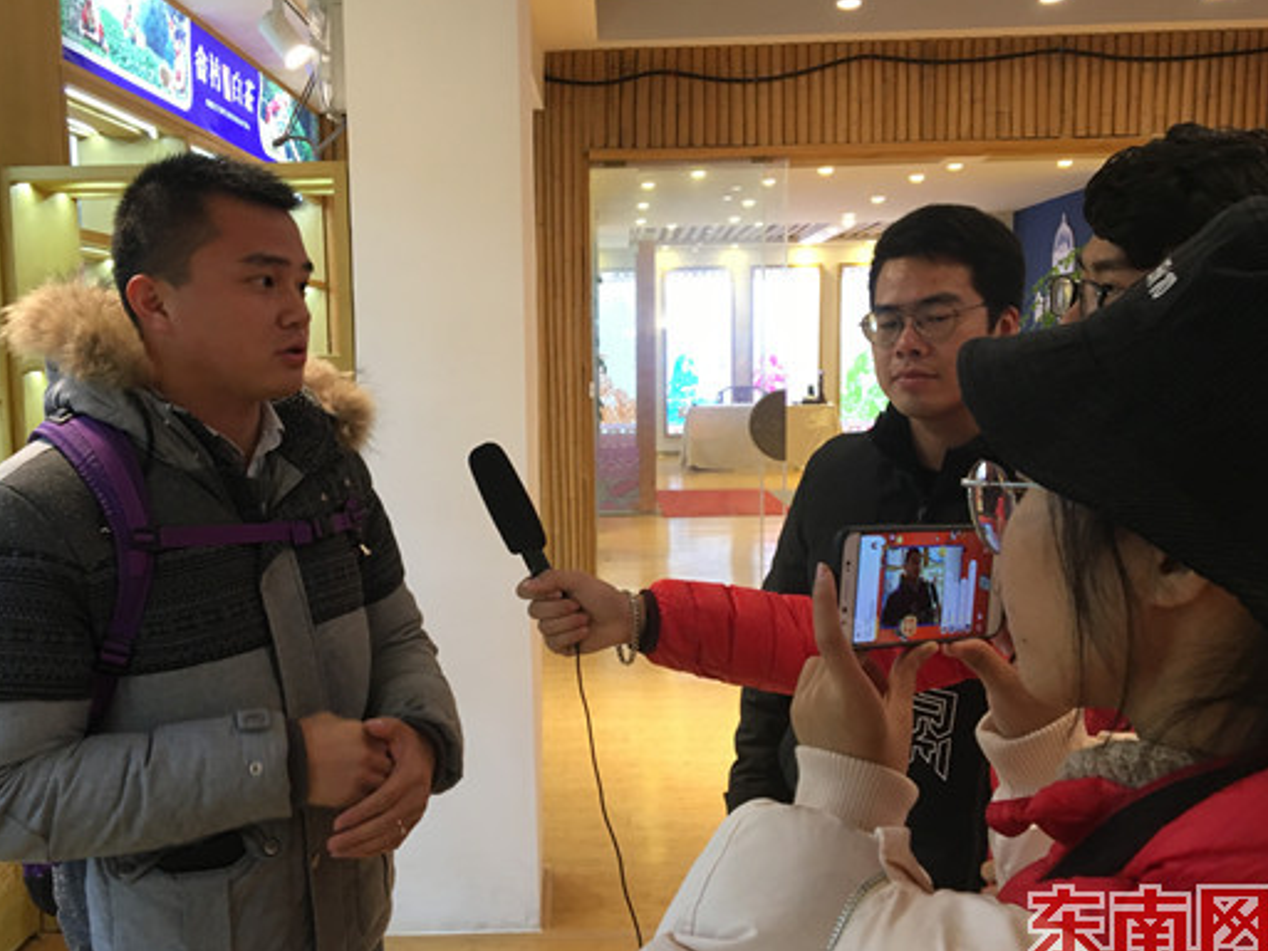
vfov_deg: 41.8
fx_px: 1245
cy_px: 483
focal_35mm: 34
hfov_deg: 53.9
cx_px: 570
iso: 160
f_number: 2.2
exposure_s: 1/33
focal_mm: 4.15
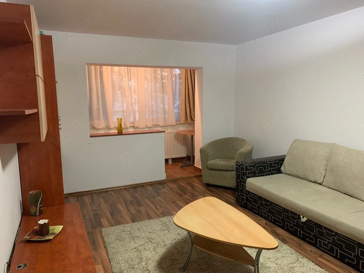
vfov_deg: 53.1
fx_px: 273
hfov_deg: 67.3
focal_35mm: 26
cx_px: 182
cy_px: 136
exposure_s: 1/33
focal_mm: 4.25
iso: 320
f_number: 1.8
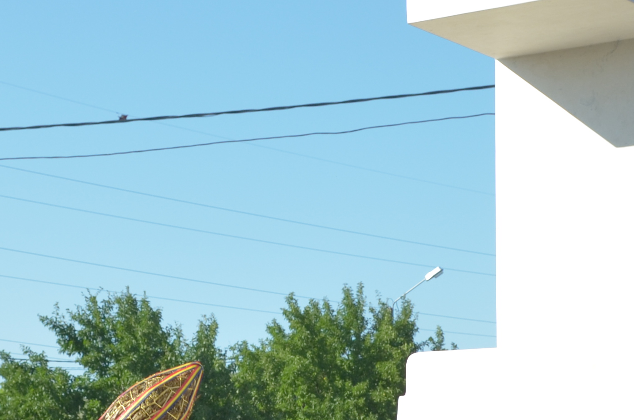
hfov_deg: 18.3
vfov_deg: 12.1
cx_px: 263
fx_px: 1962
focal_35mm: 112
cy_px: 382
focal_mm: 23
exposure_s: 1/500
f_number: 5.6
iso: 250
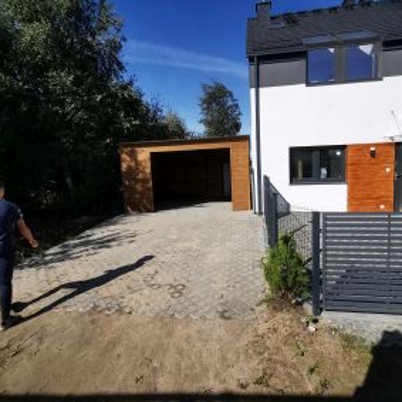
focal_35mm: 20
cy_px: 192
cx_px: 209
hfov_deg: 74.8
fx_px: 263
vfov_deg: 74.8
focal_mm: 2.35
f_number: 2.2
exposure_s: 1/1198
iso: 50
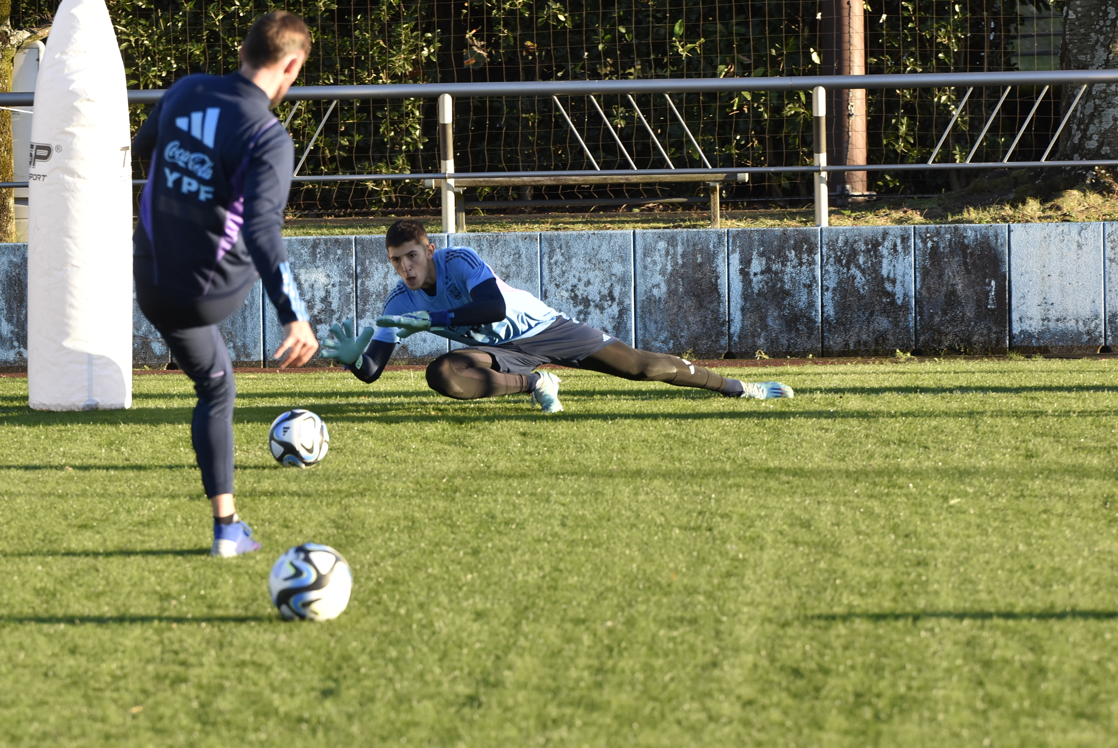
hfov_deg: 12.2
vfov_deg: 8.2
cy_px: 374
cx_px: 559
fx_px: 5221
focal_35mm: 168
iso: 640
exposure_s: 1/1000
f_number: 4
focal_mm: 112
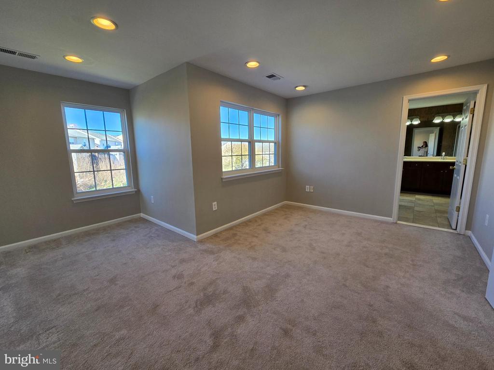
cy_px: 185
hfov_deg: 106.2
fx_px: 186
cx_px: 247
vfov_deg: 89.9
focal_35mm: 13
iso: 50
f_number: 2.2
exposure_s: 1/120
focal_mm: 2.2
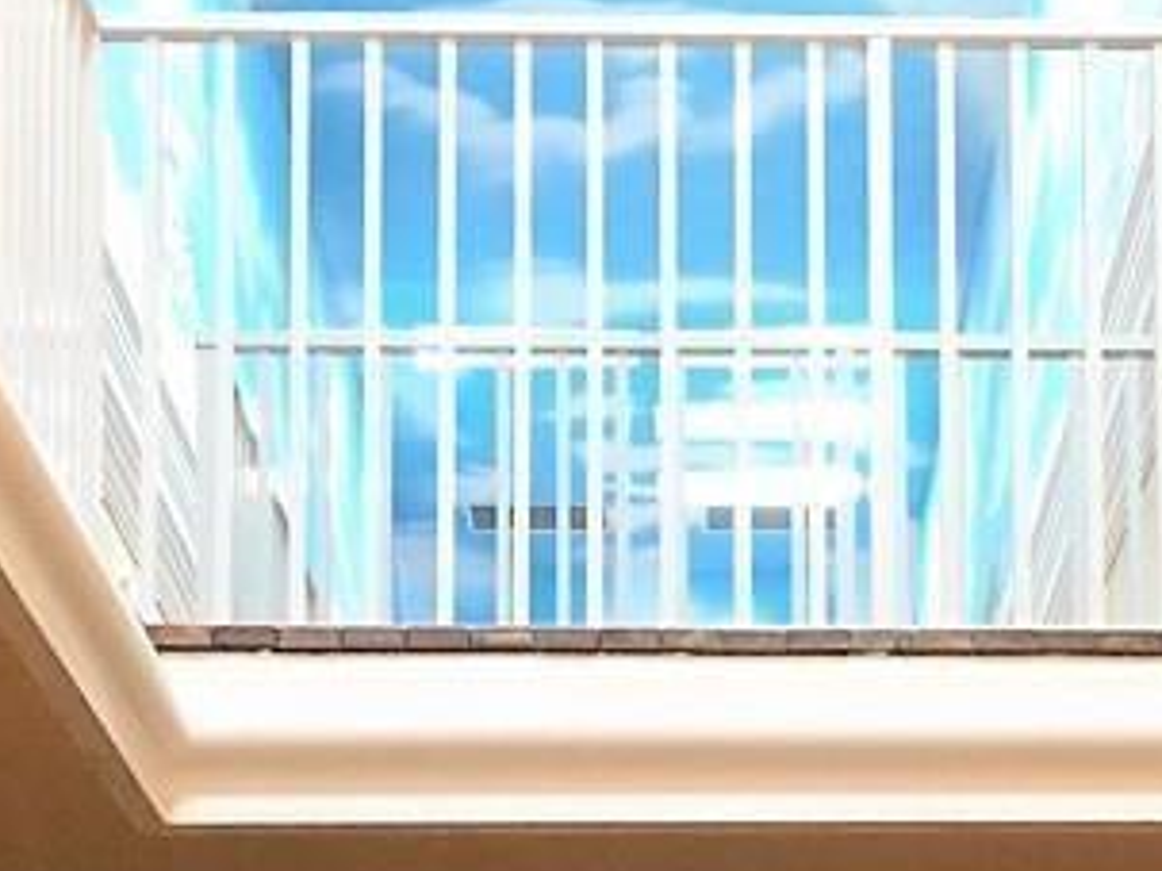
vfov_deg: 14.1
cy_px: 1299
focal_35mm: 98
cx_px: 846
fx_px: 3288
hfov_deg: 19.9
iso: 50
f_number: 2.2
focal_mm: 4.15
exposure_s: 1/15
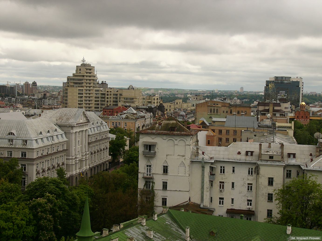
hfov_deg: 30.7
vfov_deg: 23.3
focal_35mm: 63
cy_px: 120
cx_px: 161
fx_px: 586
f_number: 5.2
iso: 50
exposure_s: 1/400
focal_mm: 10.5
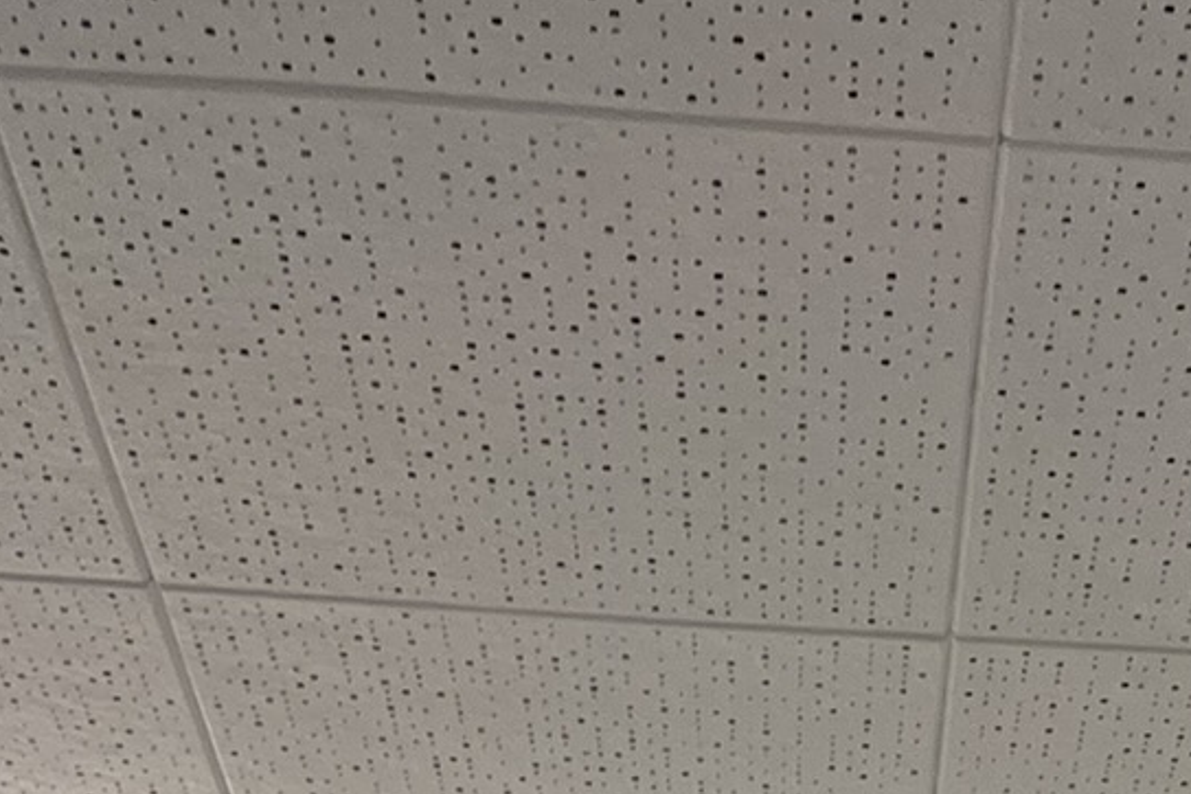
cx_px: 1215
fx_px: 3374
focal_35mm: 102
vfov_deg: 10.6
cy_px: 2163
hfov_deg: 19.4
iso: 100
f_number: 1.6
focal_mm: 5.1
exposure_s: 1/50
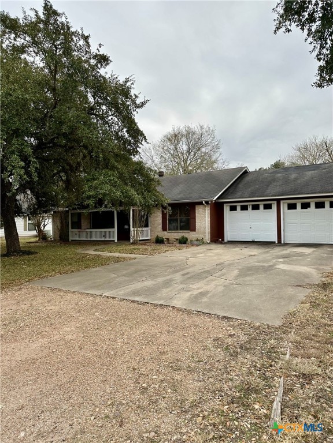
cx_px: 166
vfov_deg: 71.6
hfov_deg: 56.8
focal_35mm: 24
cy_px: 222
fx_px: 308
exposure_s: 1/486
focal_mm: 6.86
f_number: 1.78
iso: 80
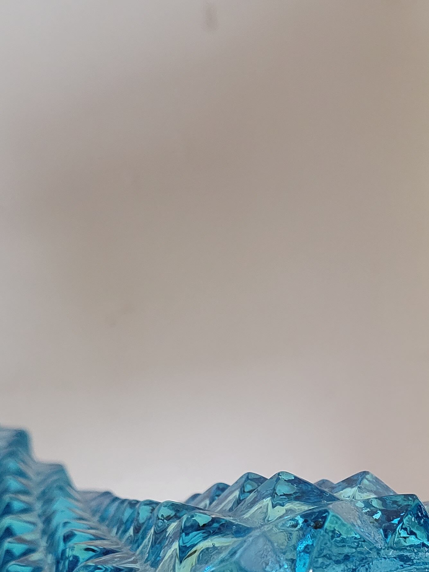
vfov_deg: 29.4
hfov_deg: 24.3
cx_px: 358
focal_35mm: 59
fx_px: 975
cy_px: 633
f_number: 1.8
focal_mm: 5.4
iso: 800
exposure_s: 1/50
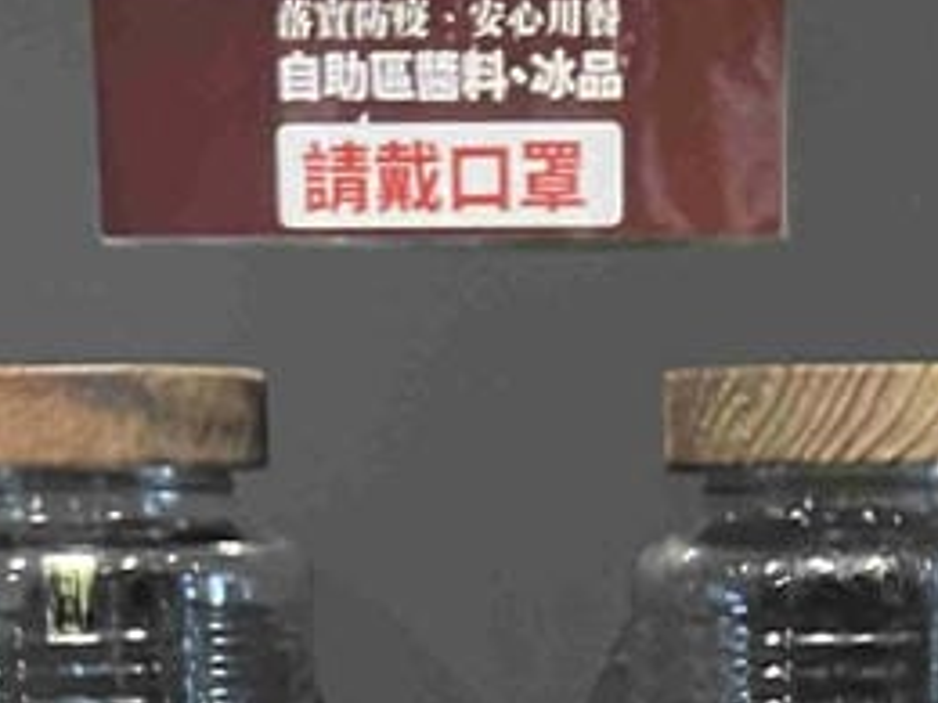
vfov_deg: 10.9
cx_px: 602
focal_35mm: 120
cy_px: 1529
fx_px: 3252
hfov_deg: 16.4
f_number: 1.5
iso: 400
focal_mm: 5.7
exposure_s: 1/60
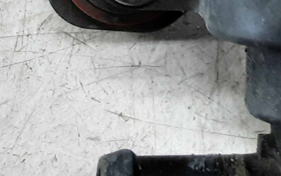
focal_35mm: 118
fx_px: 904
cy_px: -188
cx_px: 238
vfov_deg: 10.2
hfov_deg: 17.5
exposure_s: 1/50
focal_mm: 2.91
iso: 125
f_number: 1.9
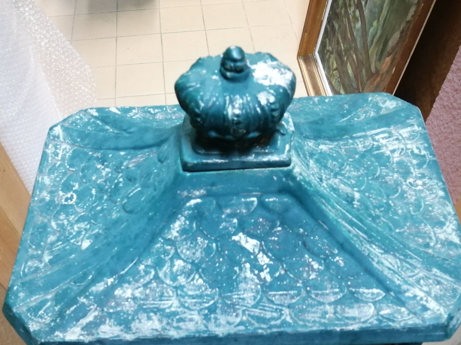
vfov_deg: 41.7
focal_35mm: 34
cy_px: 199
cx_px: 228
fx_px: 453
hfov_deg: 54.0
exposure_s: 1/20
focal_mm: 3.46
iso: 640
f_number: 1.8
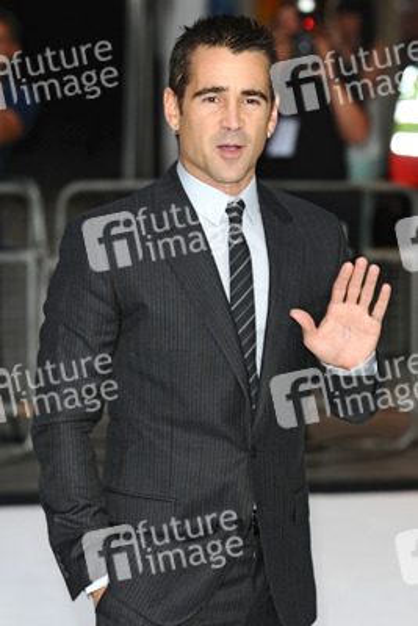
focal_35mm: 168
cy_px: 313
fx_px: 2923
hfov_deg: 8.2
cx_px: 209
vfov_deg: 12.2
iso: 320
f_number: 4
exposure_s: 1/160
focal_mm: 112
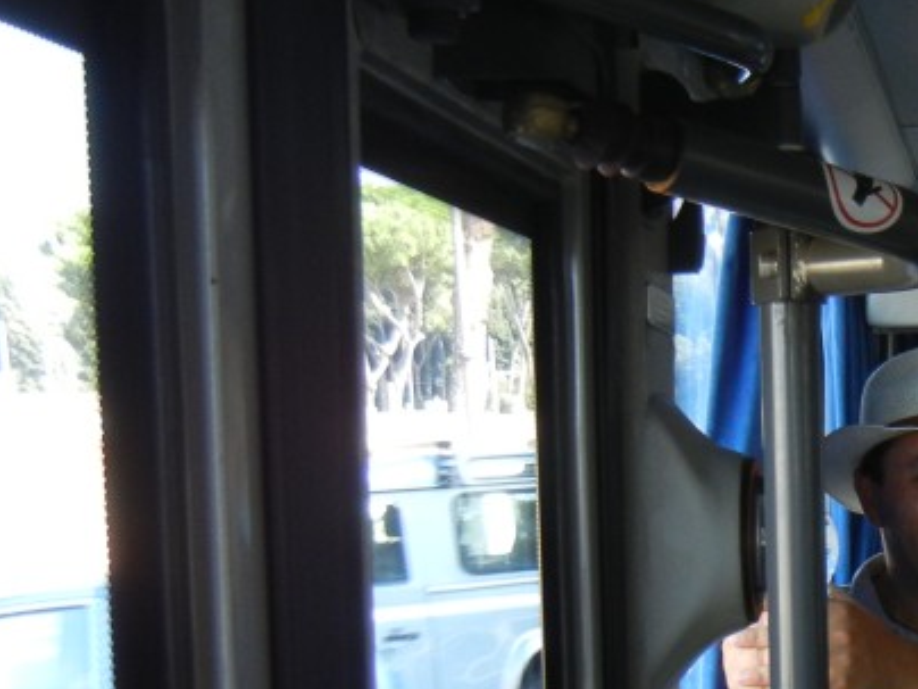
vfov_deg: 19.1
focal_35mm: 76
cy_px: 598
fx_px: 2015
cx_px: 1066
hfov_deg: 23.7
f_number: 3.5
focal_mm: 5.4
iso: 224
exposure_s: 1/41.2
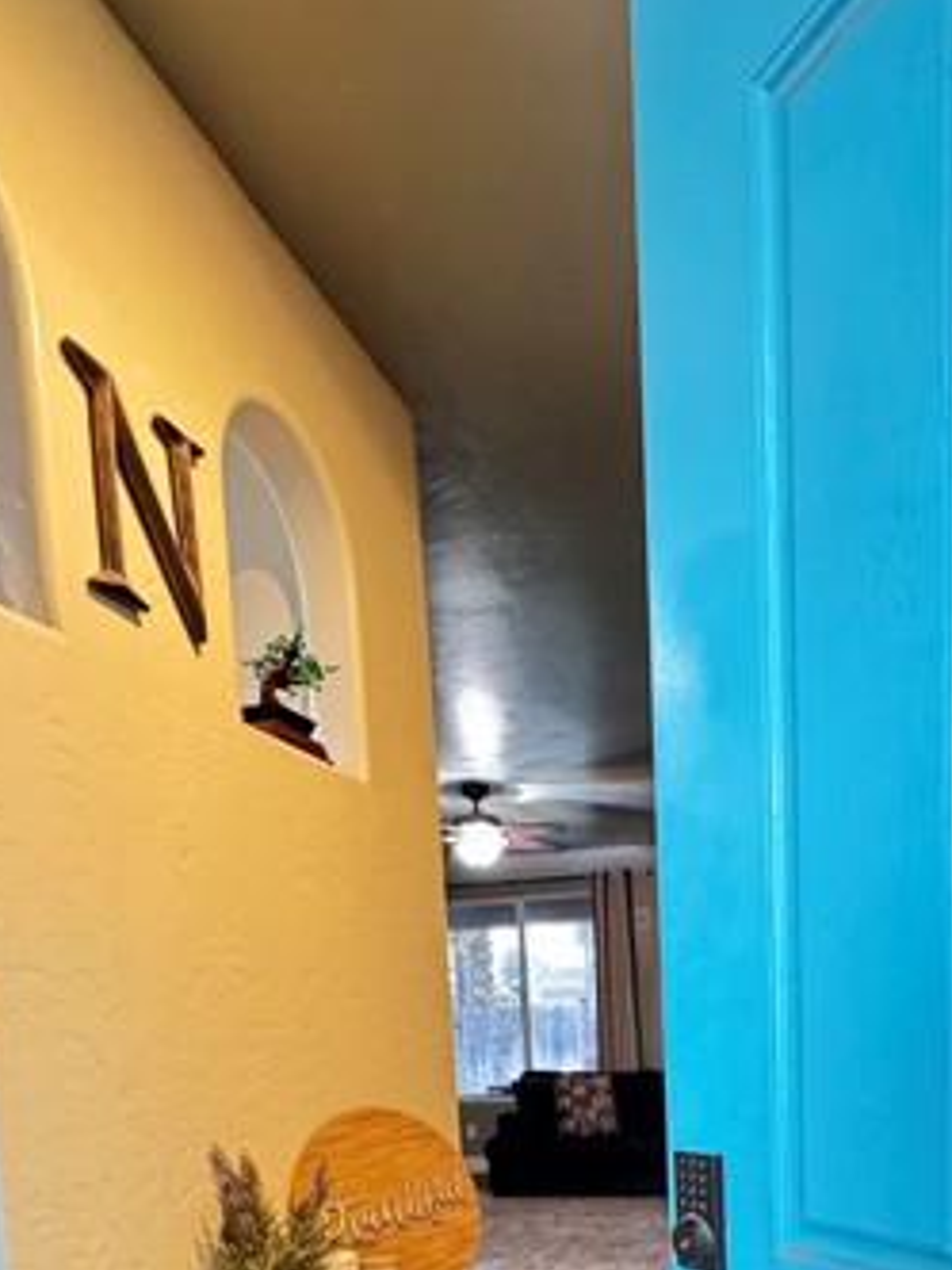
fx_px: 990
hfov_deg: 50.3
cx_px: 646
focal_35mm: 27
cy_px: 1151
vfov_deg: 56.1
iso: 1250
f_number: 2.2
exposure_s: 1/30
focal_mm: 2.22
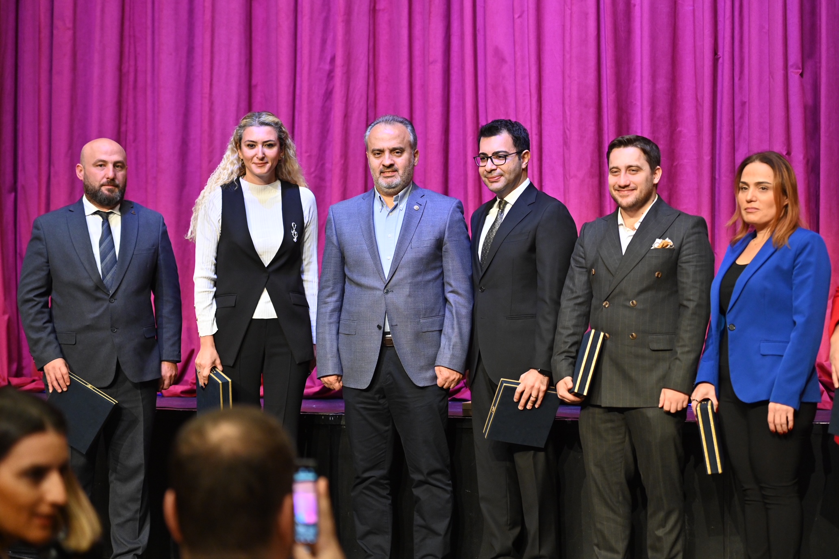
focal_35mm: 70
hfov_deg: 28.8
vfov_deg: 19.5
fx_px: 1631
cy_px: 280
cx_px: 420
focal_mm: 70
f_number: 2.8
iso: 2000
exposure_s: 1/200
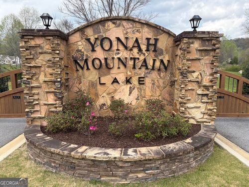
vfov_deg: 53.1
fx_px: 187
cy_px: 94
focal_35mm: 26
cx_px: 124
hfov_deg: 67.3
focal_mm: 5.96
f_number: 1.6
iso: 64
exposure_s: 1/2451
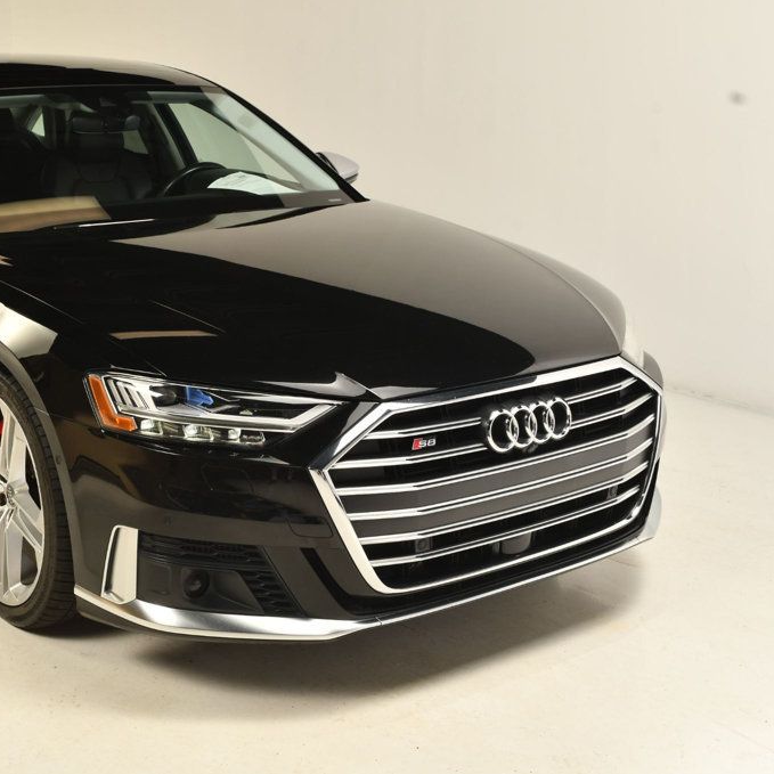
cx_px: 192
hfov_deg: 33.3
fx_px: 1265
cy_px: 386
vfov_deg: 34.0
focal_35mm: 50
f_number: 10
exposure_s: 1/160
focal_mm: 26
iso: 100
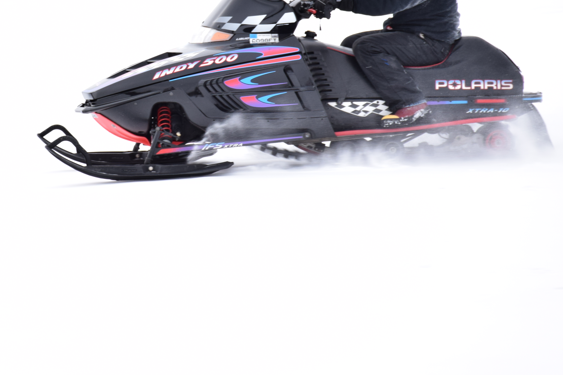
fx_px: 4206
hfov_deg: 7.7
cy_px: 61
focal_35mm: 269
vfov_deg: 5.1
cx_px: 150
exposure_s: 1/500
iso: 400
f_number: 7.1
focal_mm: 100
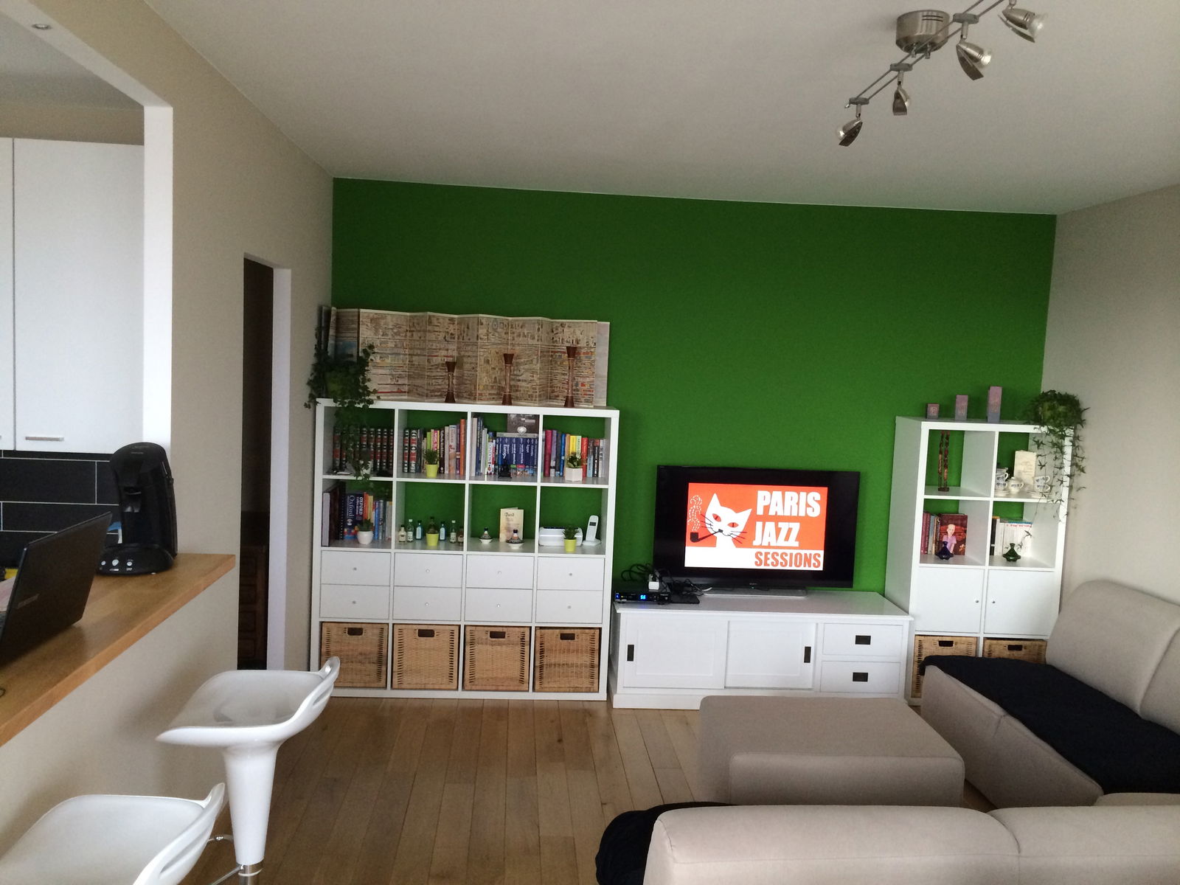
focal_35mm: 30
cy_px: 442
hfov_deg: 60.0
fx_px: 1023
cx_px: 590
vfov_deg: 46.8
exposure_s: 1/30
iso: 160
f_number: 2.2
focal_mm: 4.12
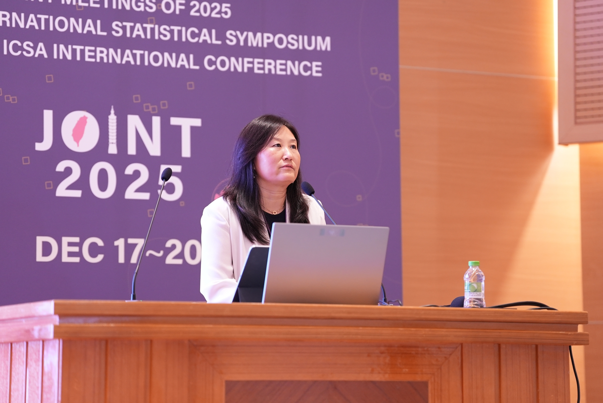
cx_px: 302
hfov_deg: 17.1
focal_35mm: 120
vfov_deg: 11.4
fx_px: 2011
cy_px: 202
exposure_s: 1/125
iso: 2500
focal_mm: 120
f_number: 2.8
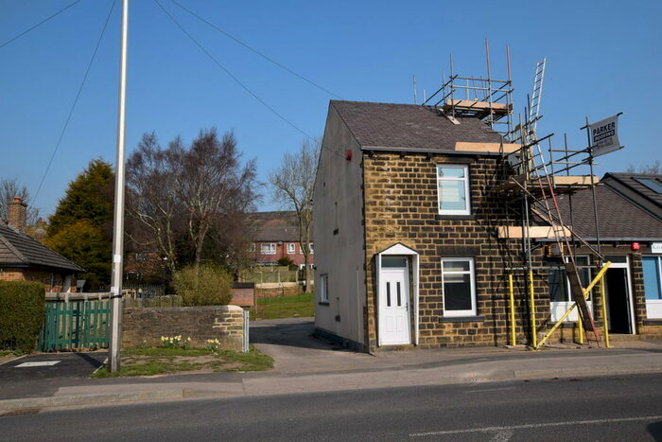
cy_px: 221
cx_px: 331
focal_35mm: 30
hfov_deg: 61.9
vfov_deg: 43.6
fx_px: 552
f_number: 10
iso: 100
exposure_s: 1/200
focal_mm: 20
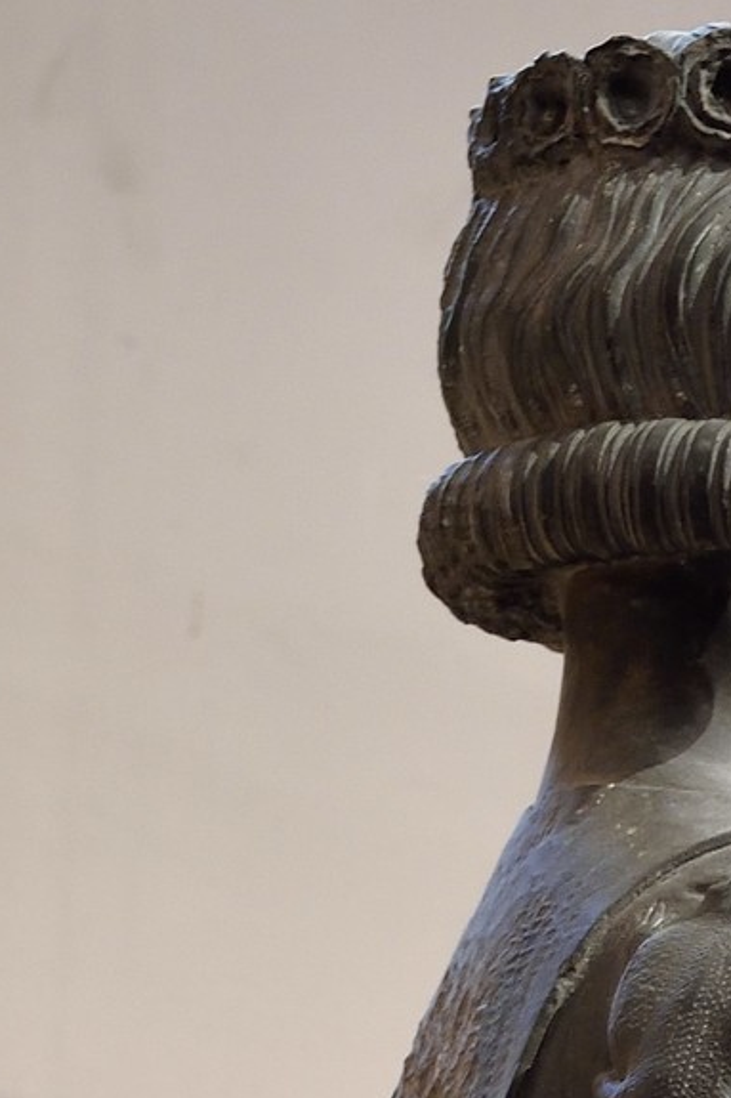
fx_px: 7375
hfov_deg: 5.6
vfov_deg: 8.1
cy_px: 2139
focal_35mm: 242
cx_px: 987
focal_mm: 58
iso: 800
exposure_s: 1/15
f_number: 5.6
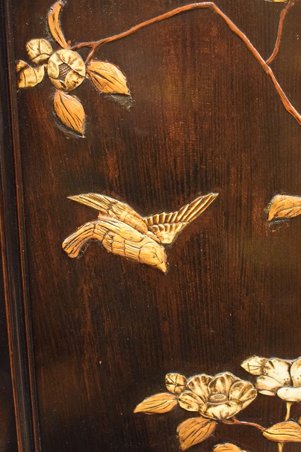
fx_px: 627
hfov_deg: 26.9
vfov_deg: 39.6
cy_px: 205
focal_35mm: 50
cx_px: 183
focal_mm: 24
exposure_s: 1/40
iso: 6400
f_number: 3.8
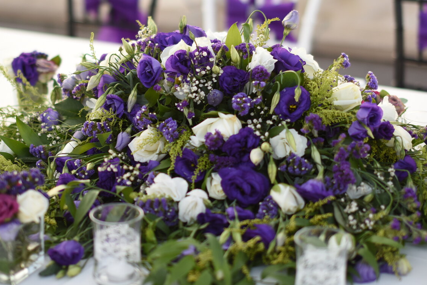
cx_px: 210
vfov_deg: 16.1
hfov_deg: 23.9
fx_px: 1009
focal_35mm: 85
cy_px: 103
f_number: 1.4
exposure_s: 1/2500
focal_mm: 50
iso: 250
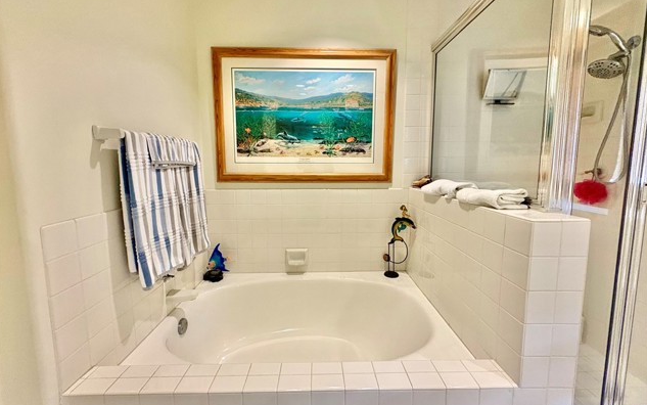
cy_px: 191
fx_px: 265
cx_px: 321
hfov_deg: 101.4
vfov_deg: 74.8
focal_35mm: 15
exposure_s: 1/60
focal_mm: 2.22
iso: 400
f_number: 2.2
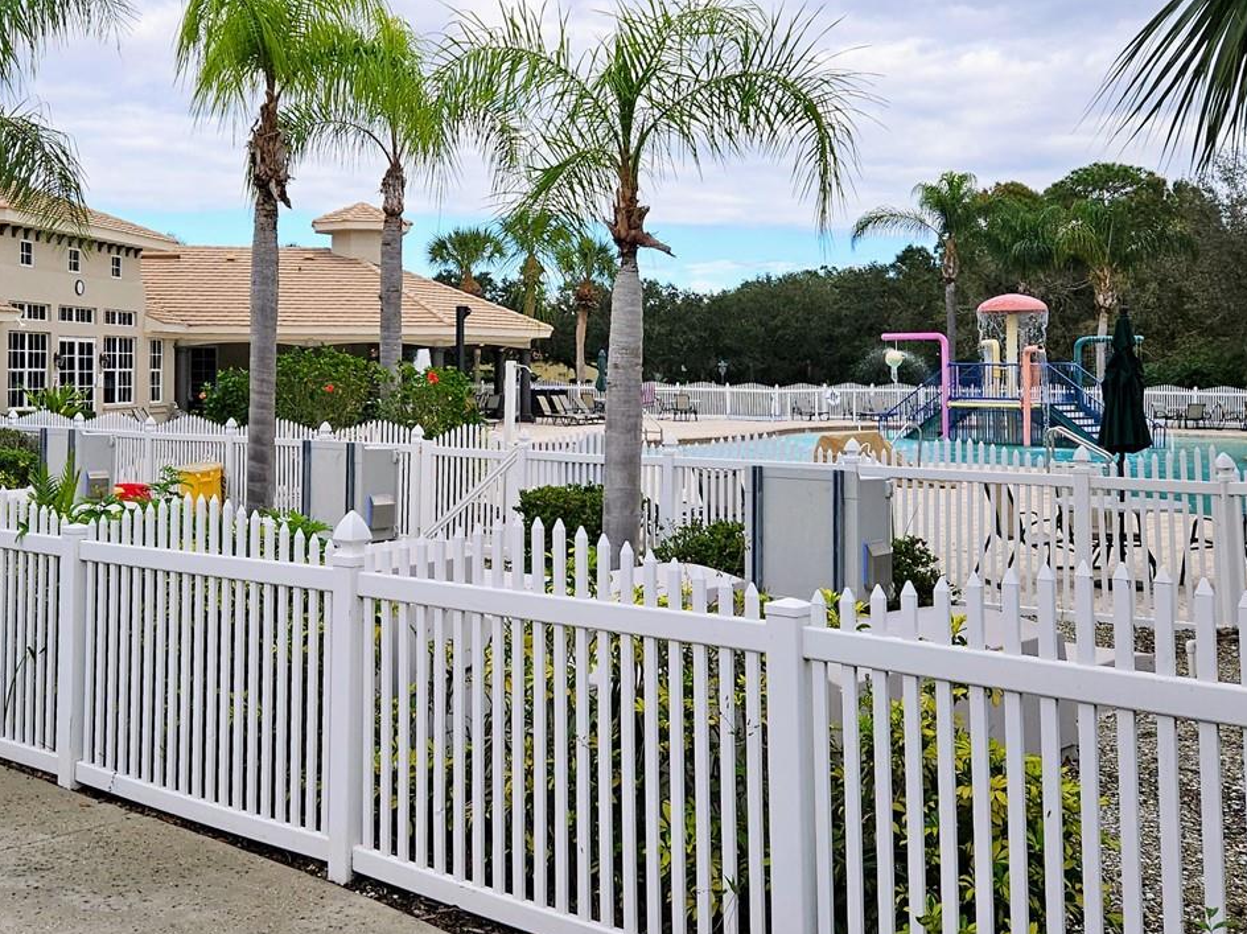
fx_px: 1404
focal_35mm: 39
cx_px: 481
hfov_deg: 47.5
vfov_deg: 36.6
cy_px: 345
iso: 25
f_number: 1.8
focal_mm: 5.4
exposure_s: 1/1245
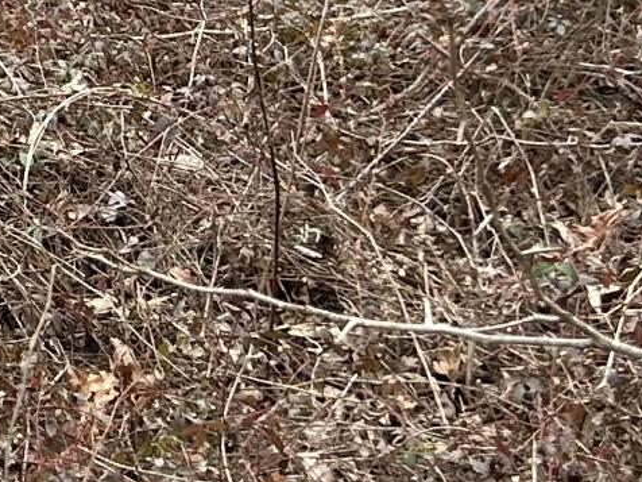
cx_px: -802
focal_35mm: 164
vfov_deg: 8.8
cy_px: -232
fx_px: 3042
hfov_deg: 10.6
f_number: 1.5
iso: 50
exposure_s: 1/389
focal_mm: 5.7
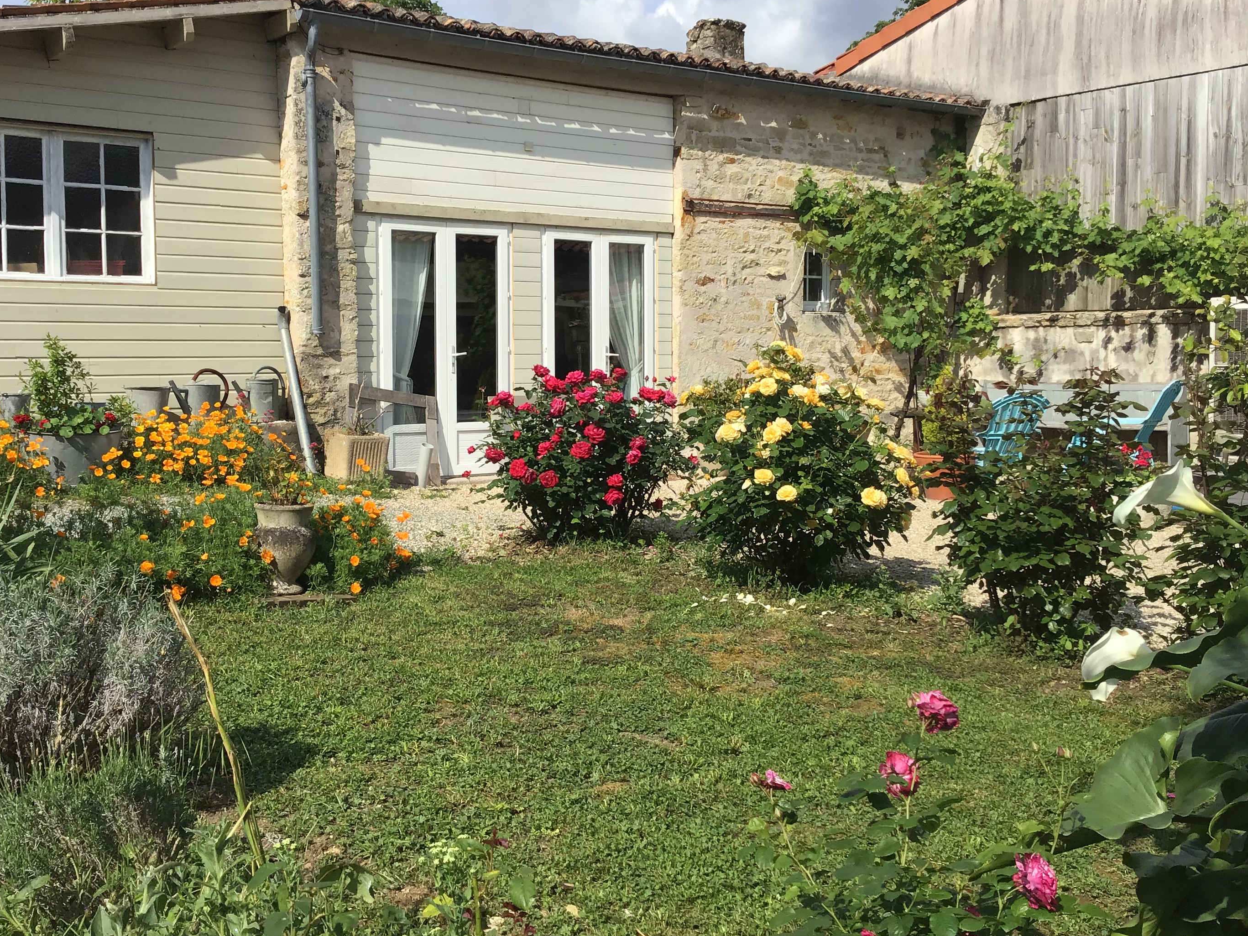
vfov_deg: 38.6
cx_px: 566
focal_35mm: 37
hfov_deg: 50.1
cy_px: 424
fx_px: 1334
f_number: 2.4
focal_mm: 3.3
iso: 25
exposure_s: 1/1538
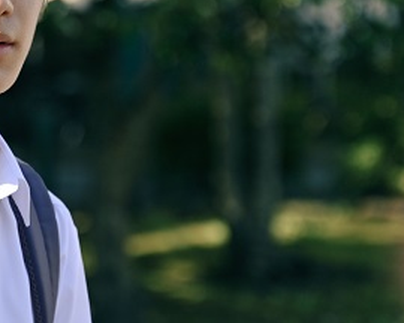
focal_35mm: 292
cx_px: -18
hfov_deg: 6.6
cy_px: 26
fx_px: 3491
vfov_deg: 5.3
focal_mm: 140
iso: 200
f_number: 6.3
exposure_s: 1/500
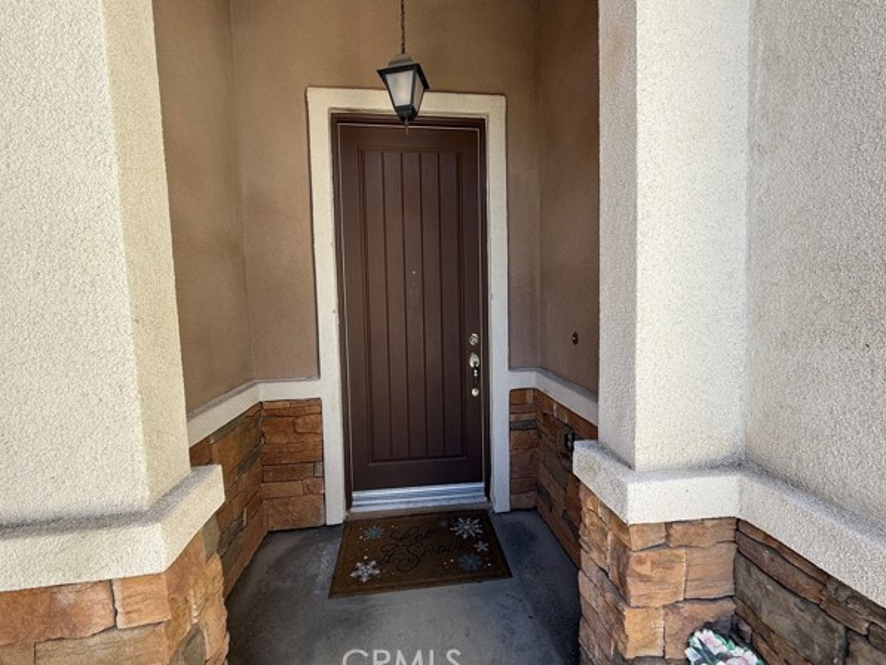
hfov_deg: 98.1
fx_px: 384
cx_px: 451
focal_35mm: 15
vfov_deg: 81.8
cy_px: 328
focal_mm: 2.22
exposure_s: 1/138
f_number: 2.2
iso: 50
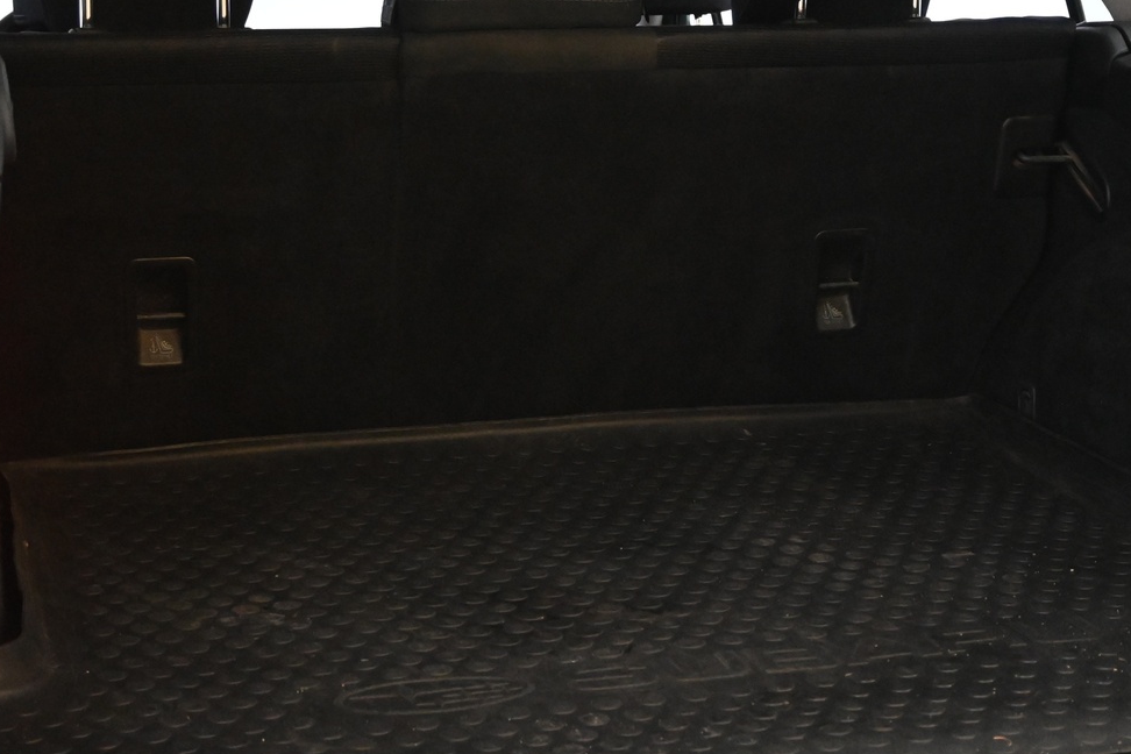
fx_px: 2356
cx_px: 725
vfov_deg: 18.2
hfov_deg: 26.9
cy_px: 300
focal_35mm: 75
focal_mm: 30
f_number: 4.8
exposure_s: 1/50
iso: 4500
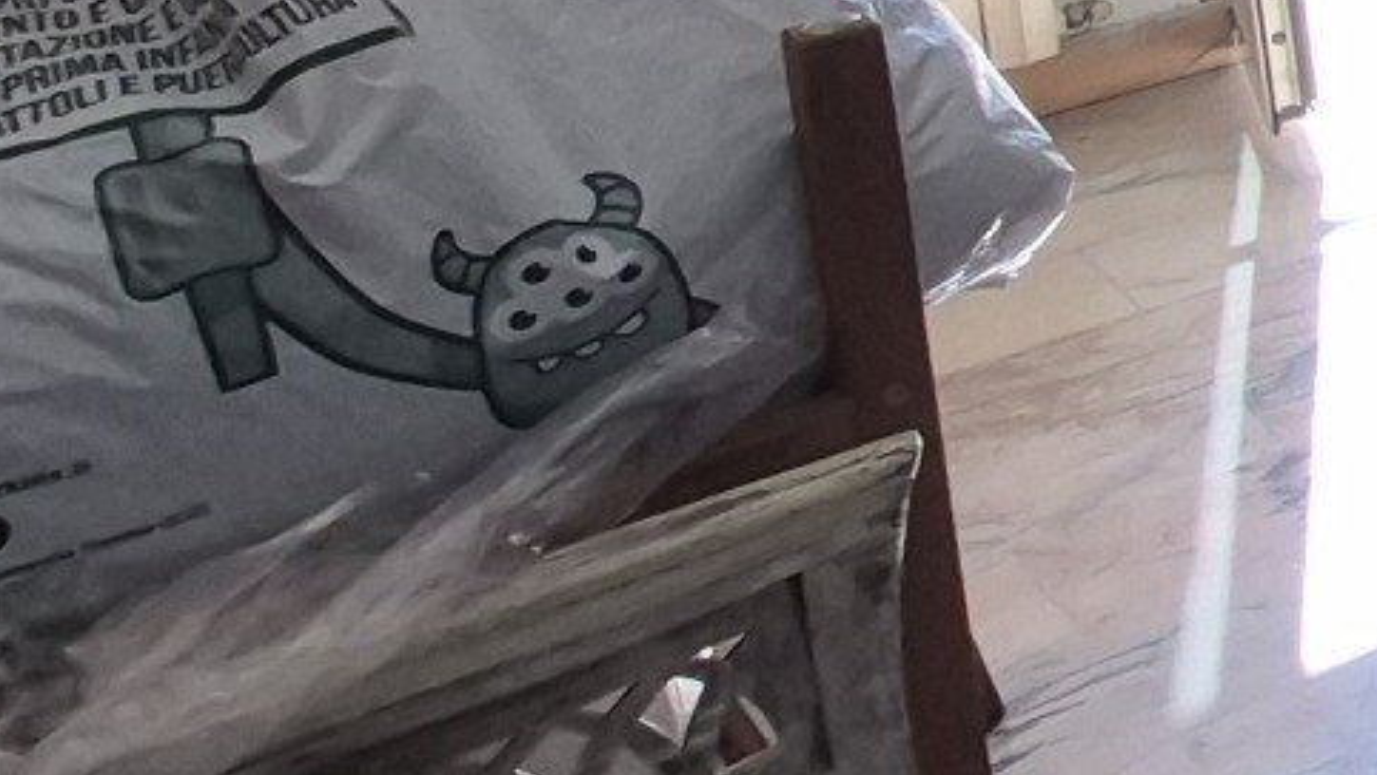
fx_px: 2739
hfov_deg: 15.3
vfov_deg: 14.4
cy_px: -564
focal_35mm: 75
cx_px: 3293
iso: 40
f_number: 2.2
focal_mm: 1.74
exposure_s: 1/158
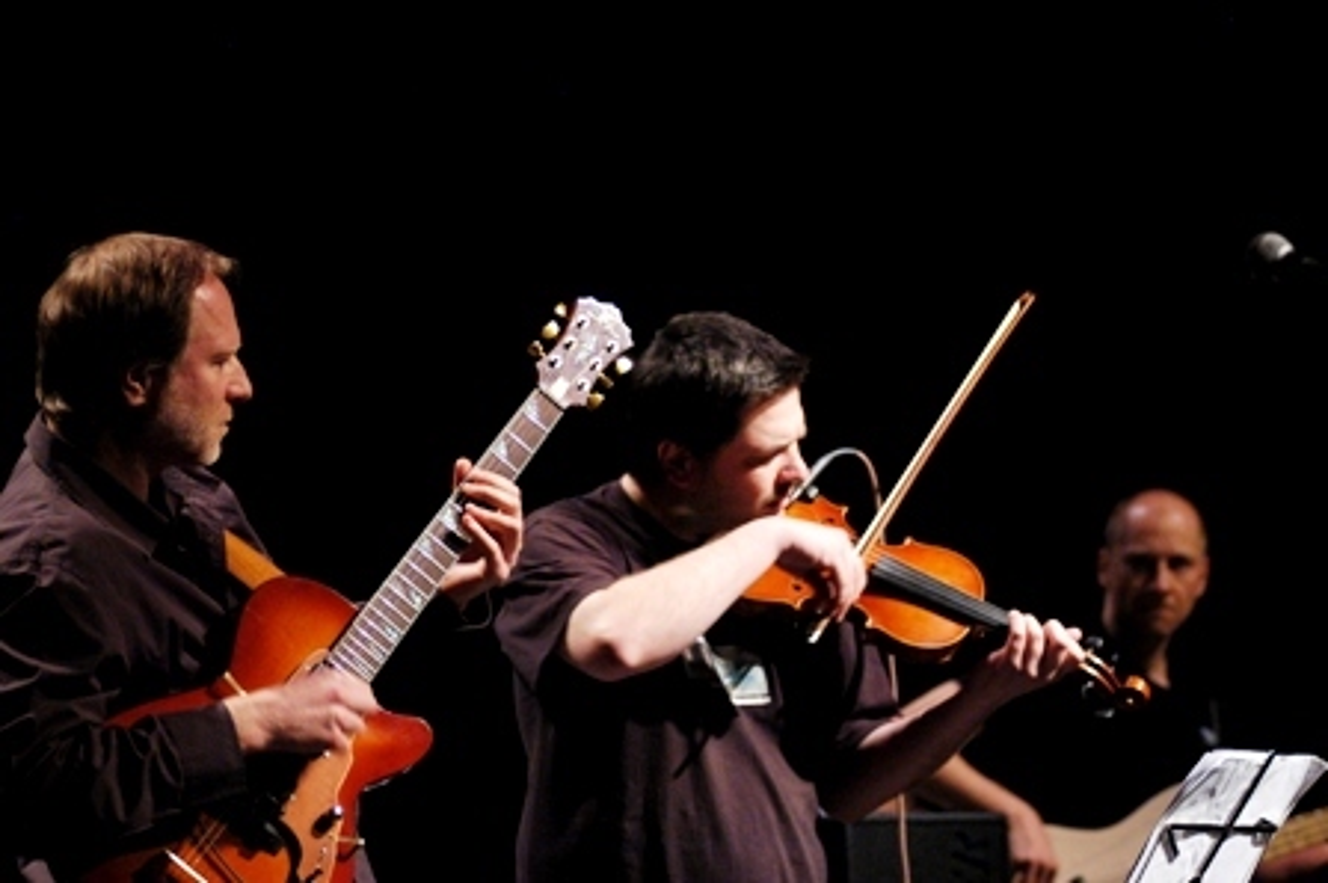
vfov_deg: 8.7
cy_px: 442
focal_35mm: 158
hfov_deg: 13.0
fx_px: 5806
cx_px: 664
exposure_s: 1/80
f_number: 2.8
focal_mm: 105
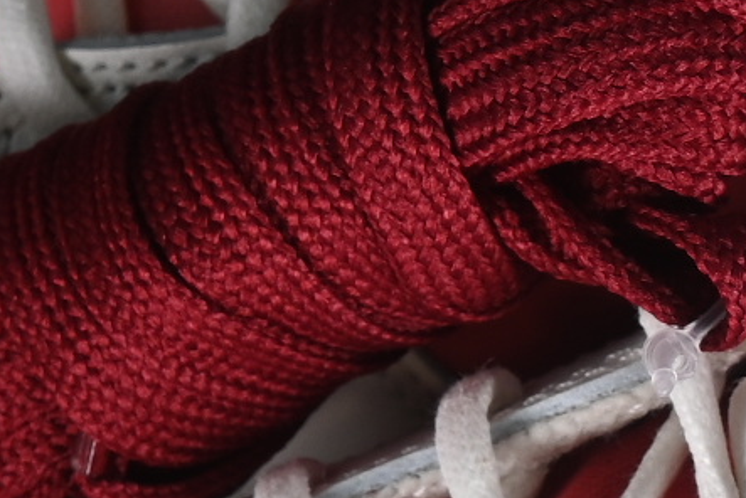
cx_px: 1007
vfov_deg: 2.9
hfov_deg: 4.4
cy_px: 490
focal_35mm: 471
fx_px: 9766
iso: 160
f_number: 7.1
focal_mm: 50
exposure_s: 1/60
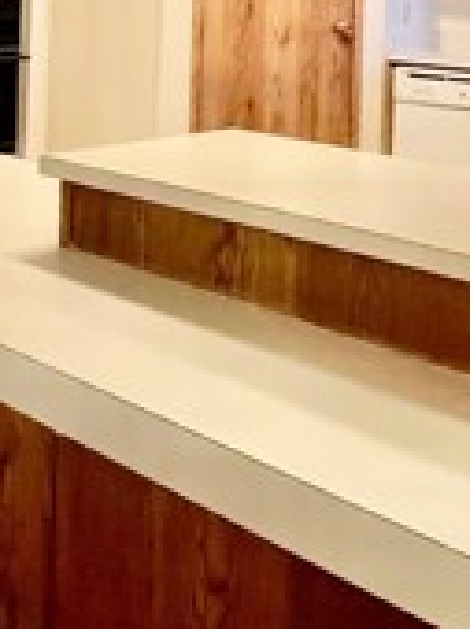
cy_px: -44
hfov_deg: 25.8
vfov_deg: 34.3
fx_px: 889
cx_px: -122
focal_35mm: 49
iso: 500
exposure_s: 1/60
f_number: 1.8
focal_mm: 1.57
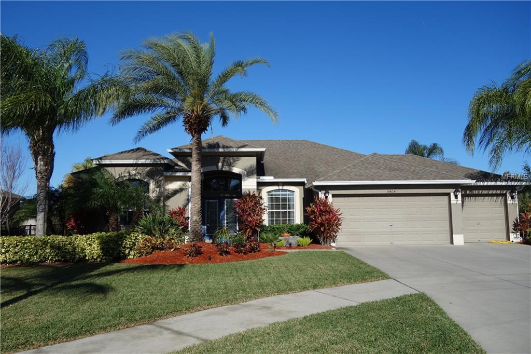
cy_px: 177
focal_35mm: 28
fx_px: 413
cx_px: 266
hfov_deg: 65.5
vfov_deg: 46.4
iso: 125
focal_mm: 10.4
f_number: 5.6
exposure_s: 1/800
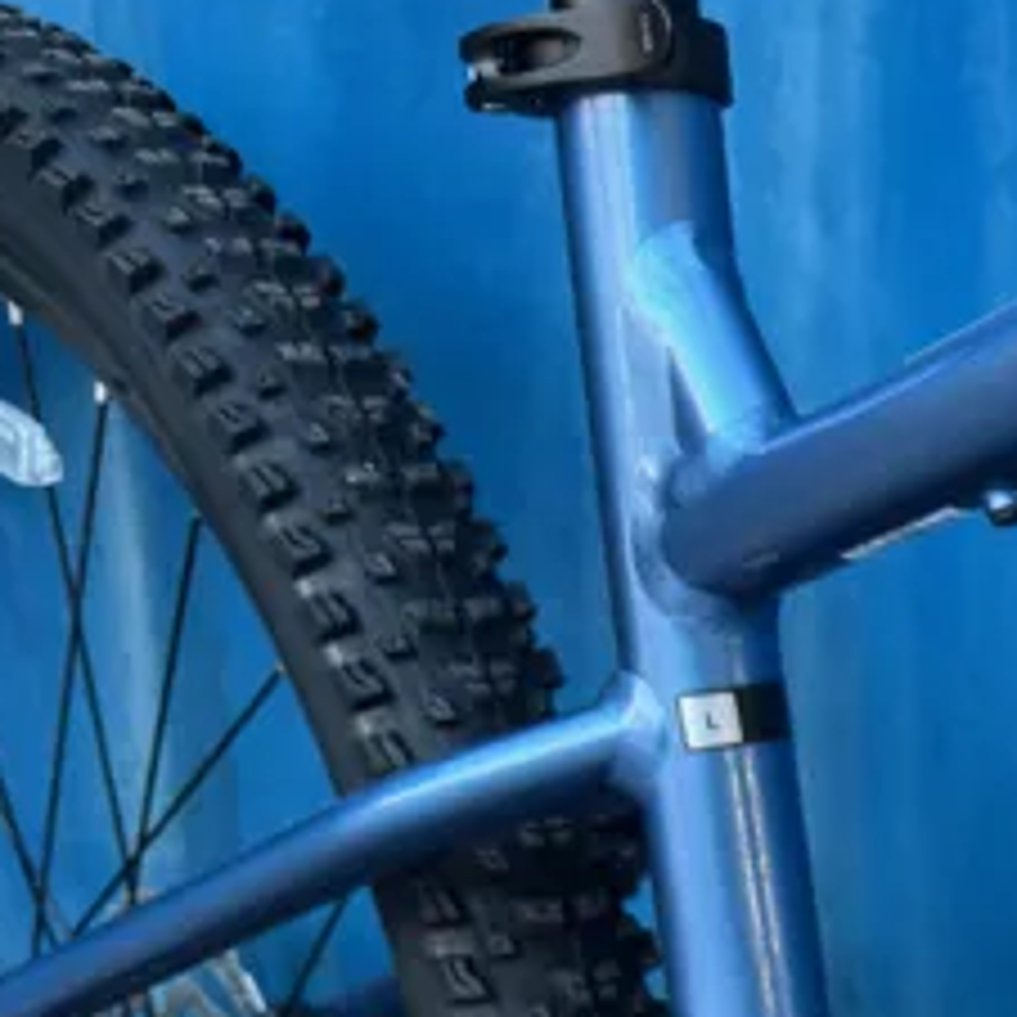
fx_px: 2493
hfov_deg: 20.5
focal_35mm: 75
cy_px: 1246
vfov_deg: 21.3
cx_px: 1426
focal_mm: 6.86
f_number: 1.78
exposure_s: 1/50
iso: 160
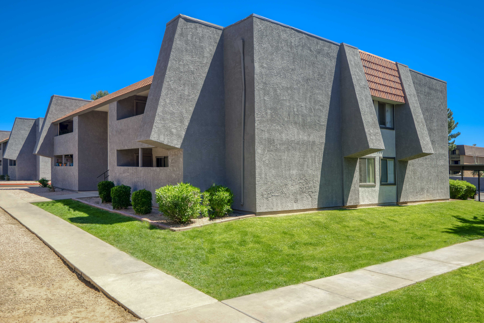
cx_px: 242
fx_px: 350
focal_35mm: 26
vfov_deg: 49.6
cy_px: 162
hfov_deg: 69.4
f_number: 10
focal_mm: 26
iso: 100
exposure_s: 1/320
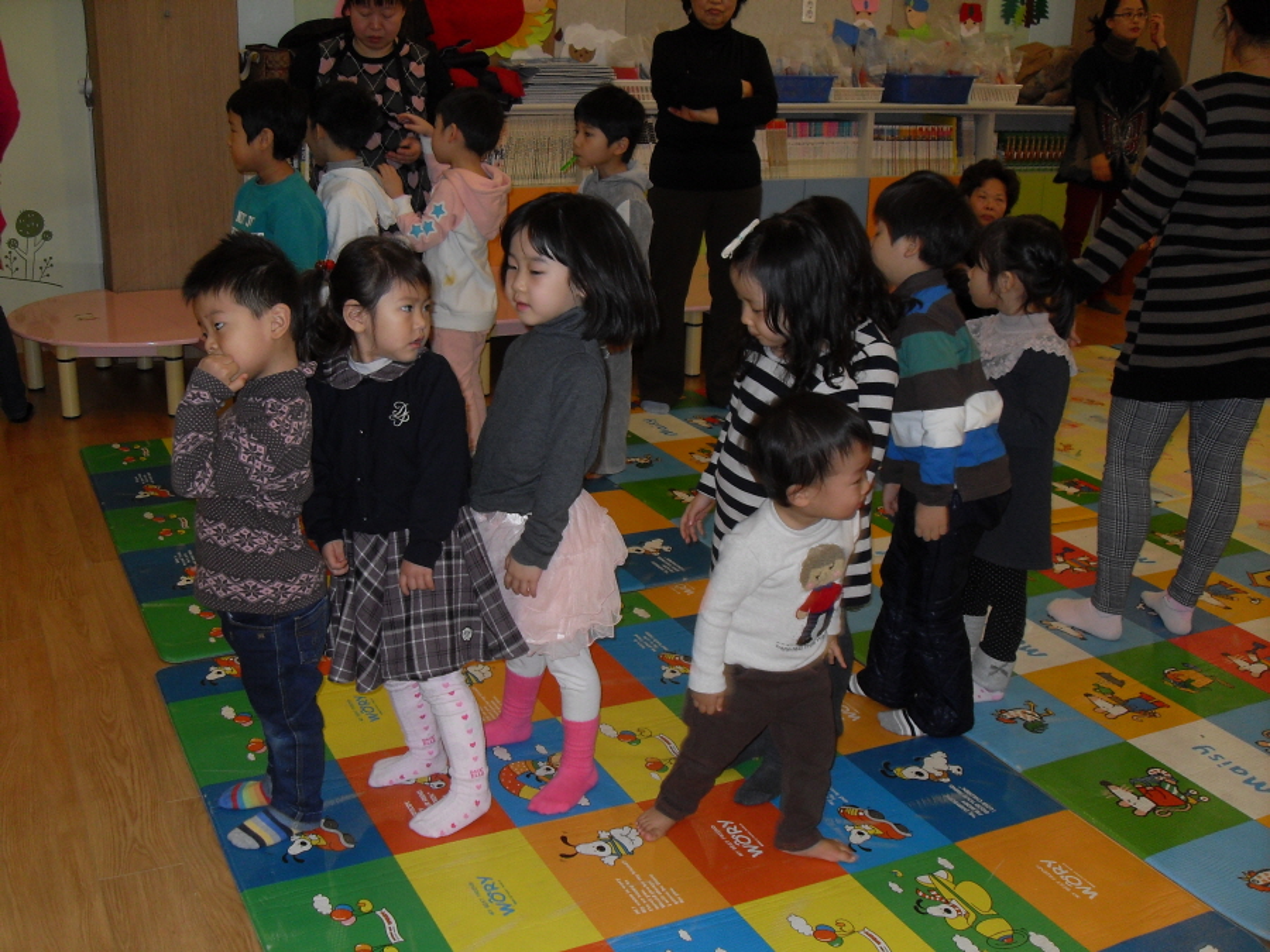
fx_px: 1357
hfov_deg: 50.1
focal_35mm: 37
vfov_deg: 38.7
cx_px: 635
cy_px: 476
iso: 100
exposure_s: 1/45
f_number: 2.8
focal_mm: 6.3
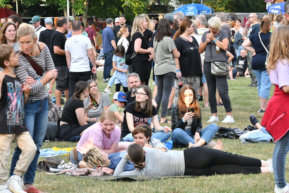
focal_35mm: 183
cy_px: 96
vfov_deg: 7.5
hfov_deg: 11.2
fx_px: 1469
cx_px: 144
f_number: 9
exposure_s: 1/320
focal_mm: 122
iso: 2000
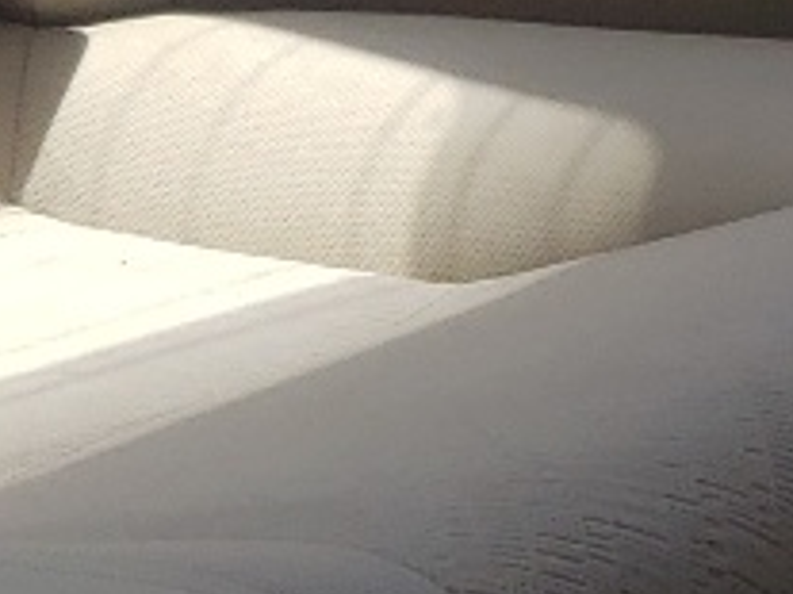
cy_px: 241
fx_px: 4602
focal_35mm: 201
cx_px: -433
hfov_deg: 9.5
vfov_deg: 7.4
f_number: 1.5
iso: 50
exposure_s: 1/1667
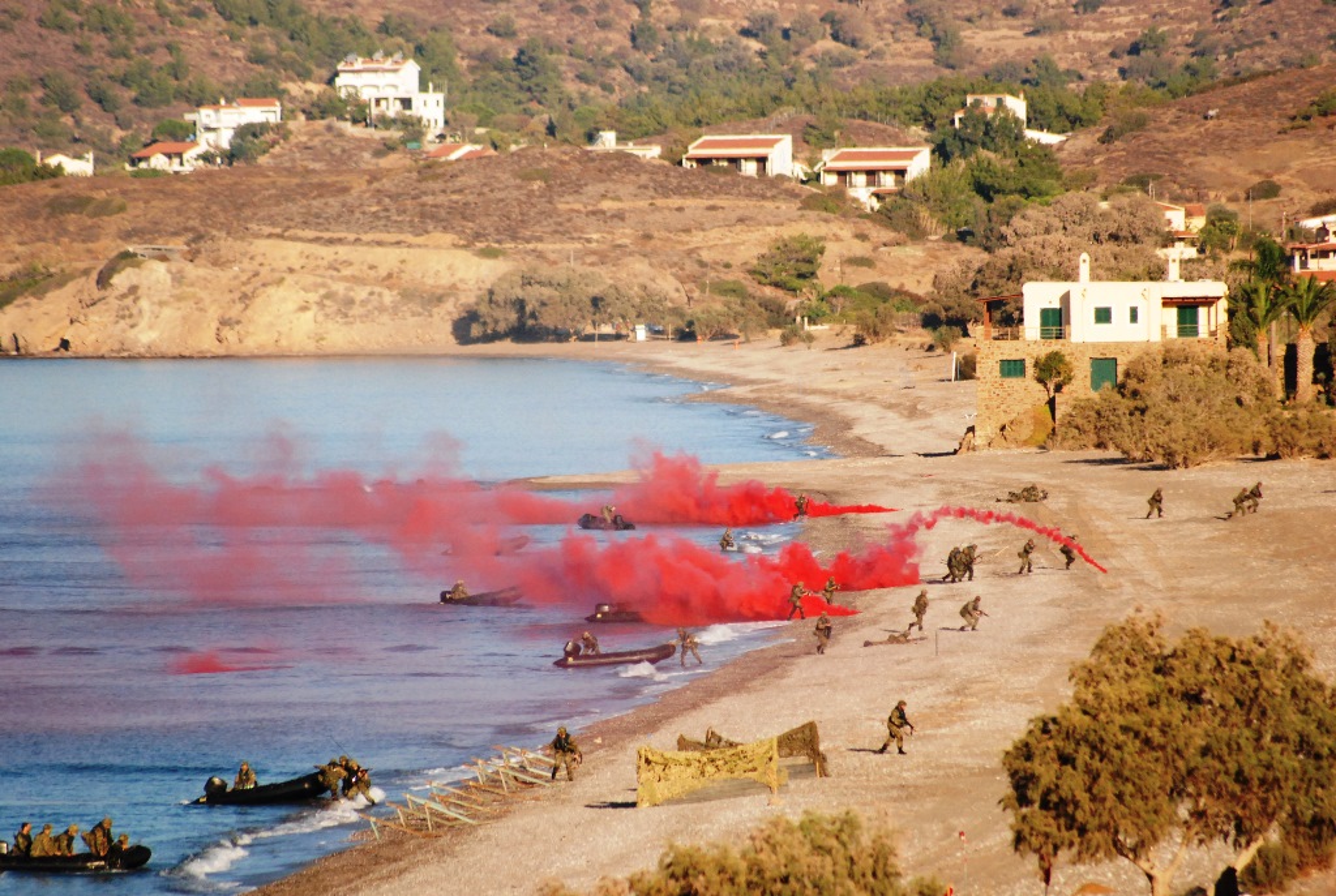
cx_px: 668
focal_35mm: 450
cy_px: 448
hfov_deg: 4.6
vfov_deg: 3.1
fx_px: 16731
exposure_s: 1/2500
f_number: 7.1
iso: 1000
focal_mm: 300
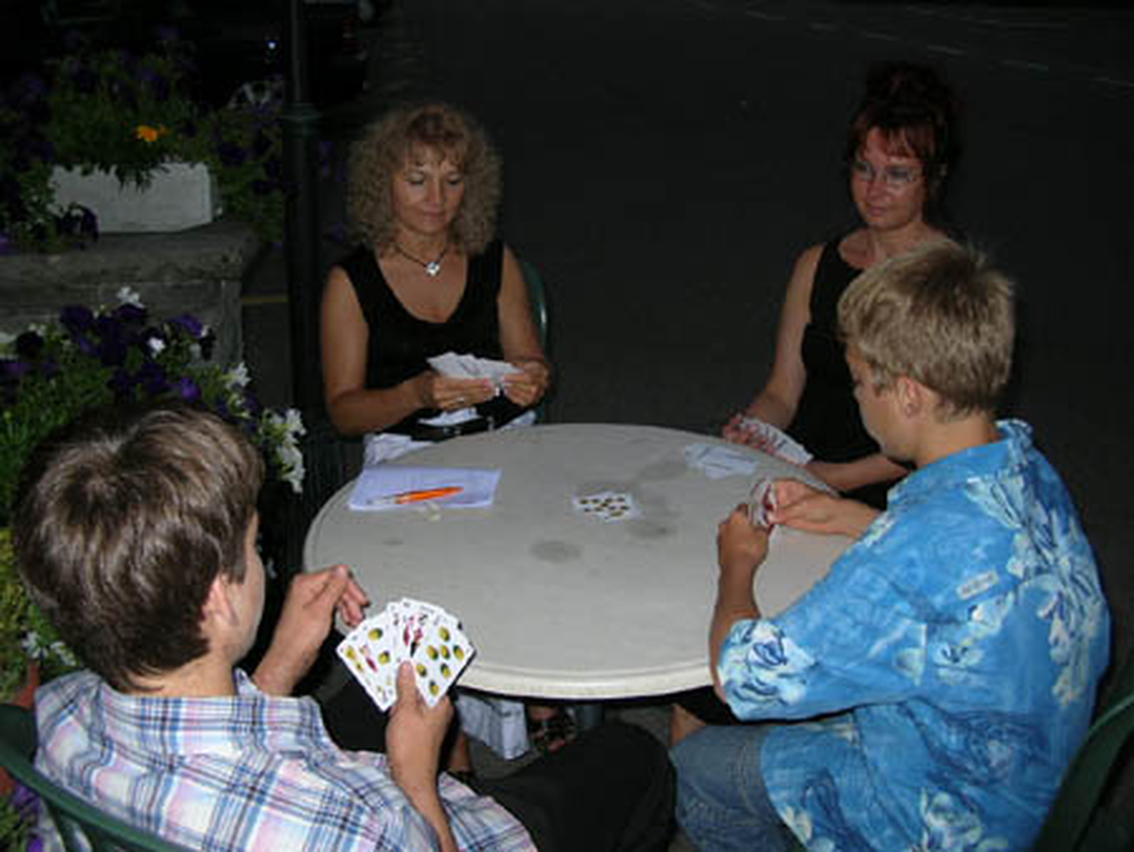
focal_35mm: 36
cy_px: 426
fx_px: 1180
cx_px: 567
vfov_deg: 39.7
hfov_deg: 51.3
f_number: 2.7
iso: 50
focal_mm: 6
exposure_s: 1/60.1
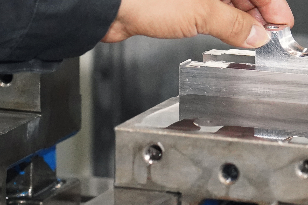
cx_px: 247
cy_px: 137
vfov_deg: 4.1
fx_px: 2849
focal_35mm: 333
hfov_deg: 6.2
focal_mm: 105
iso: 6400
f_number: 4
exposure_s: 1/160
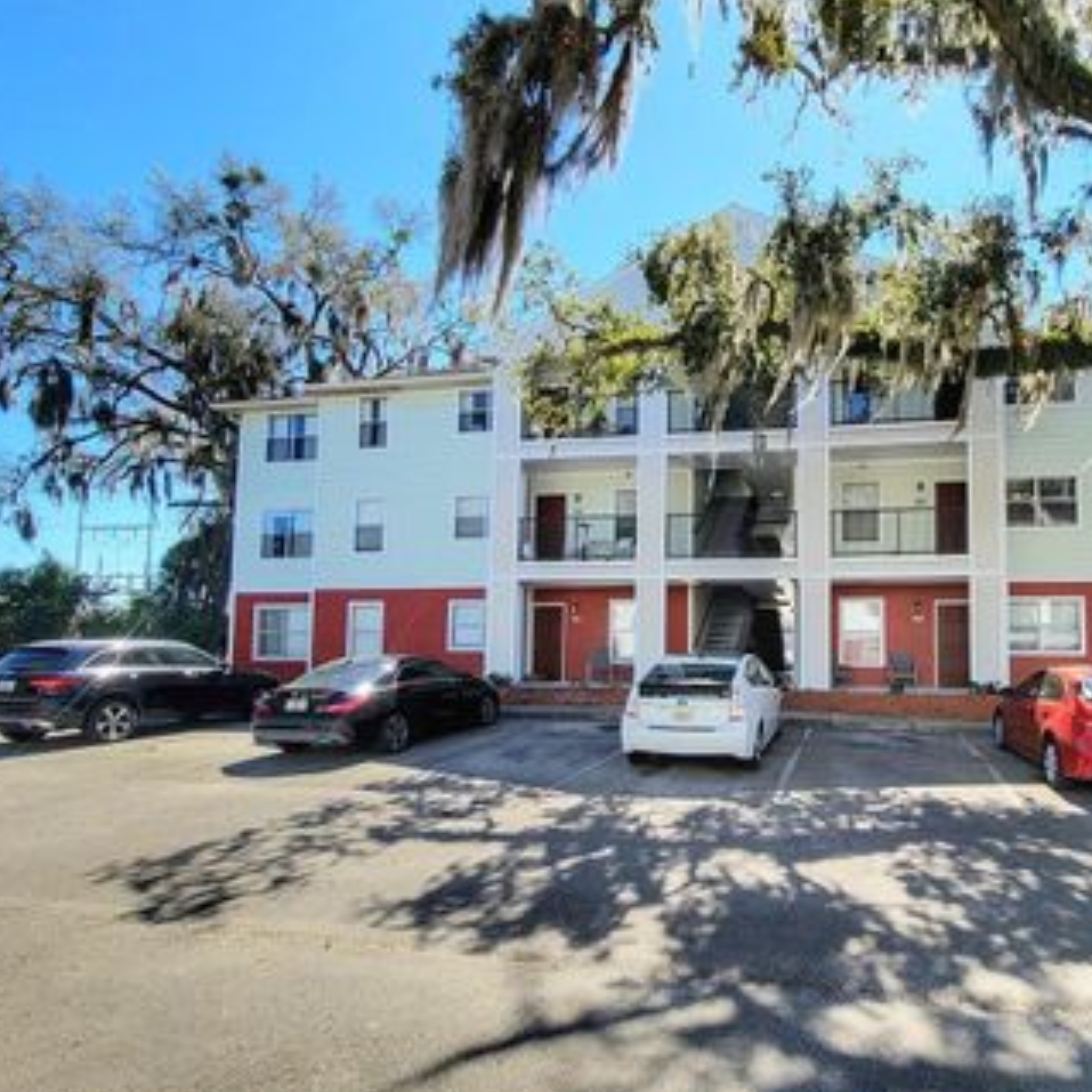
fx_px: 642
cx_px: 722
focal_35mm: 18
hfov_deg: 78.3
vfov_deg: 80.3
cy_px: 471
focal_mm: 2.2
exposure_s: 1/769
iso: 50
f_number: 2.2
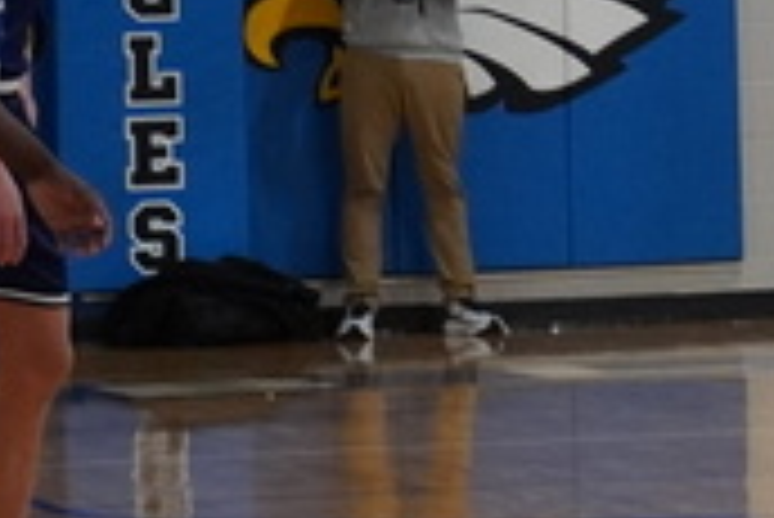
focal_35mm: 429
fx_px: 9231
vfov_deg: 3.2
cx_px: 1854
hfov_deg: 4.7
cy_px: -403
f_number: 5
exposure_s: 1/160
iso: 2000
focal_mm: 48
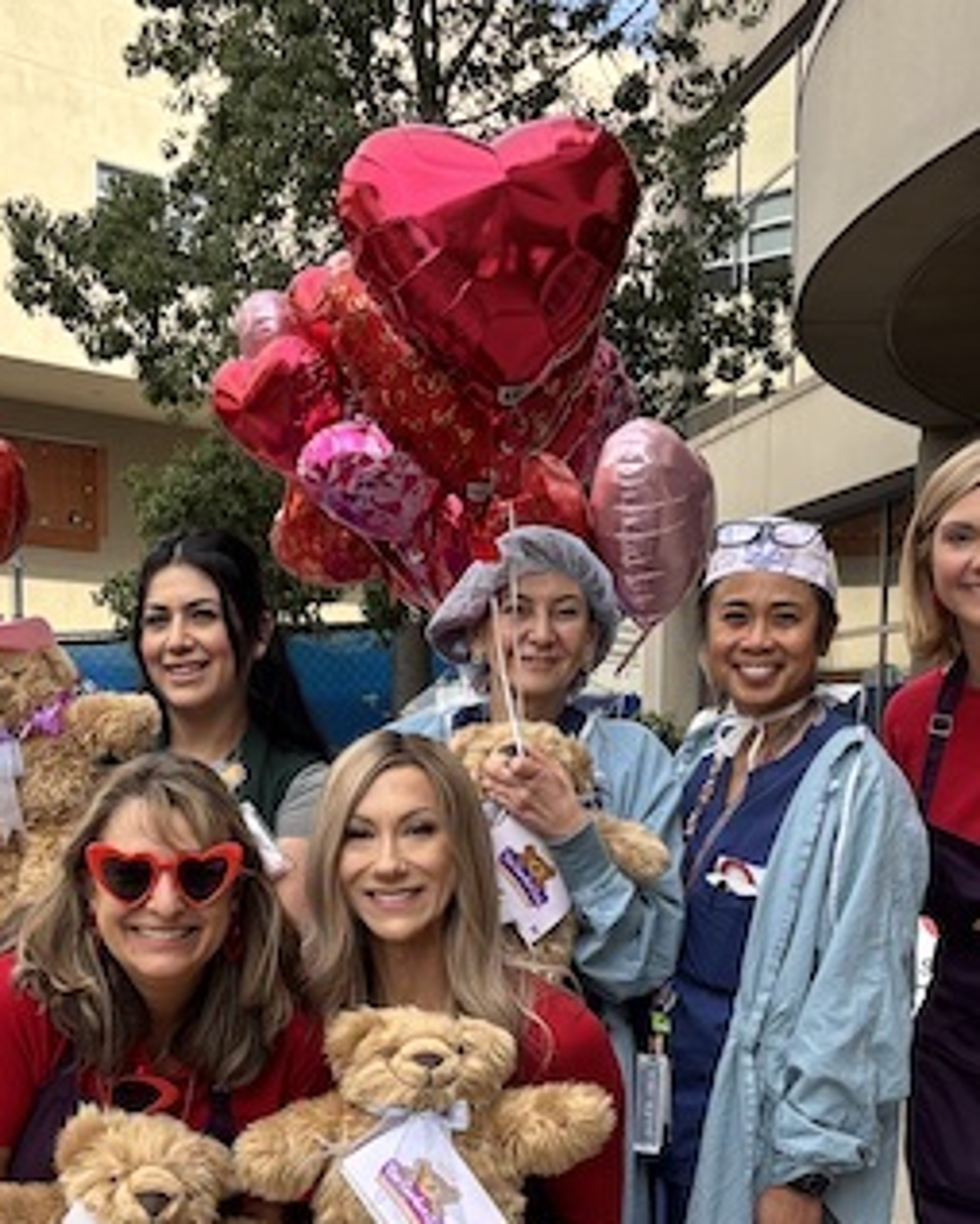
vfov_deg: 29.0
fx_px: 2318
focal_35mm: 64
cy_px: 946
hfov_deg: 23.7
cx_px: 313
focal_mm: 5.96
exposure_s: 1/670
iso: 50
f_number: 1.6
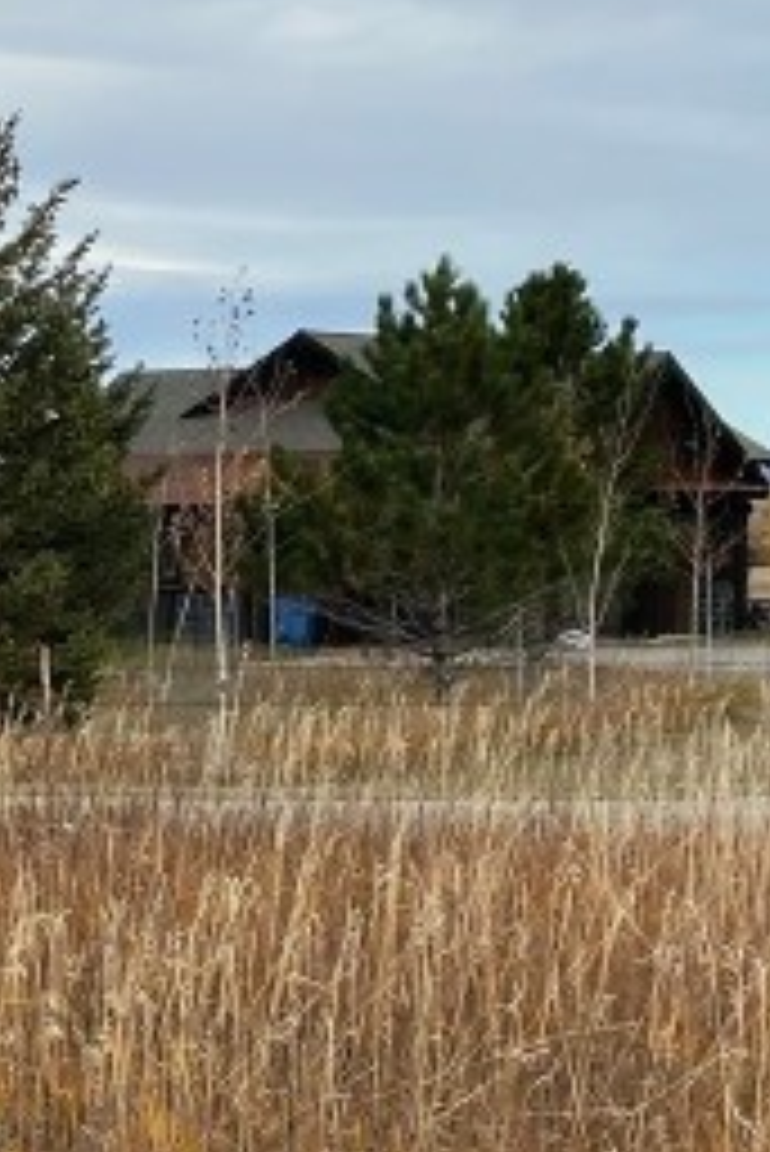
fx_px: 3460
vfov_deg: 18.7
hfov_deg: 12.4
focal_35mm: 108
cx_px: -149
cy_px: 954
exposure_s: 1/1898
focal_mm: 4.25
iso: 32
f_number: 1.8
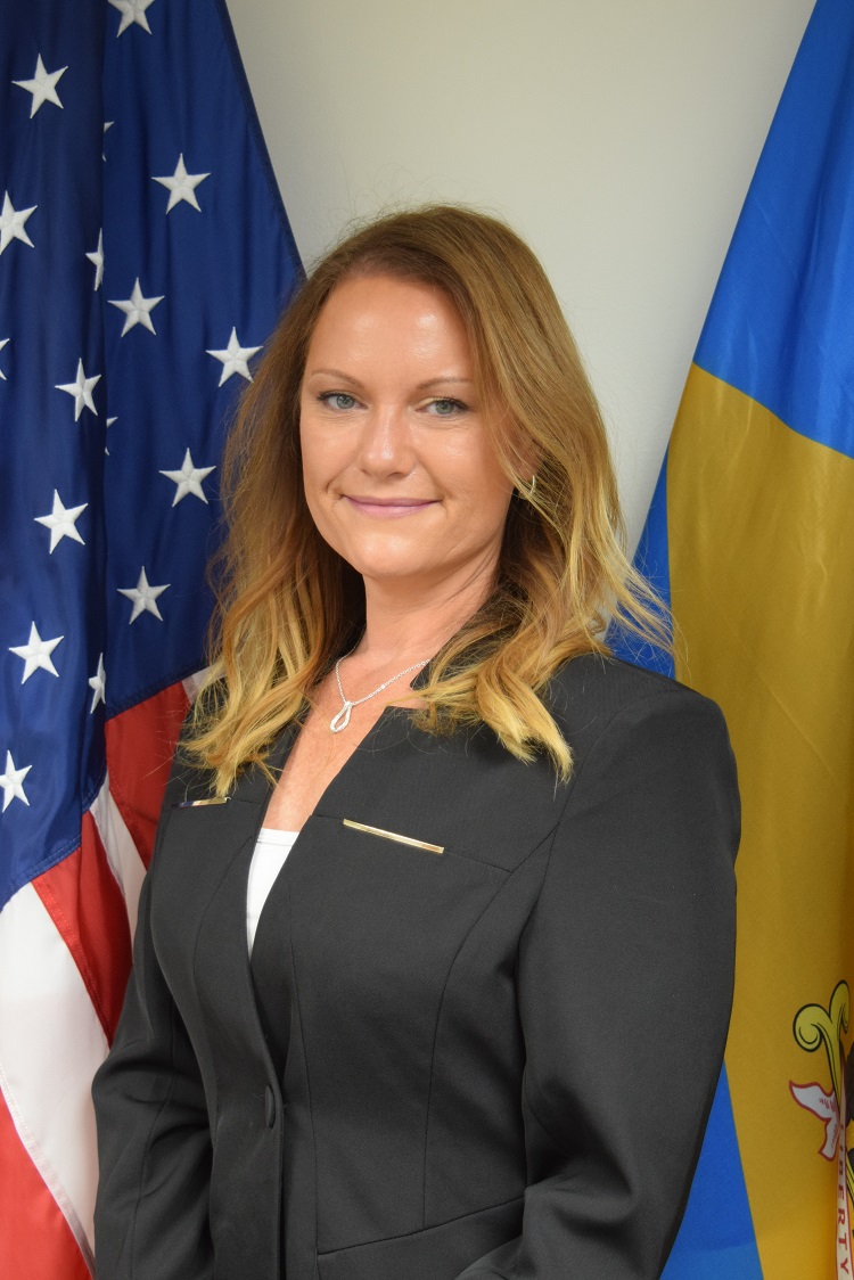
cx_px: 427
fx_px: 2027
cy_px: 640
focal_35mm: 57
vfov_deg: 35.0
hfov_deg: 23.8
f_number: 4.8
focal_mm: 38
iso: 1600
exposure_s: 1/50
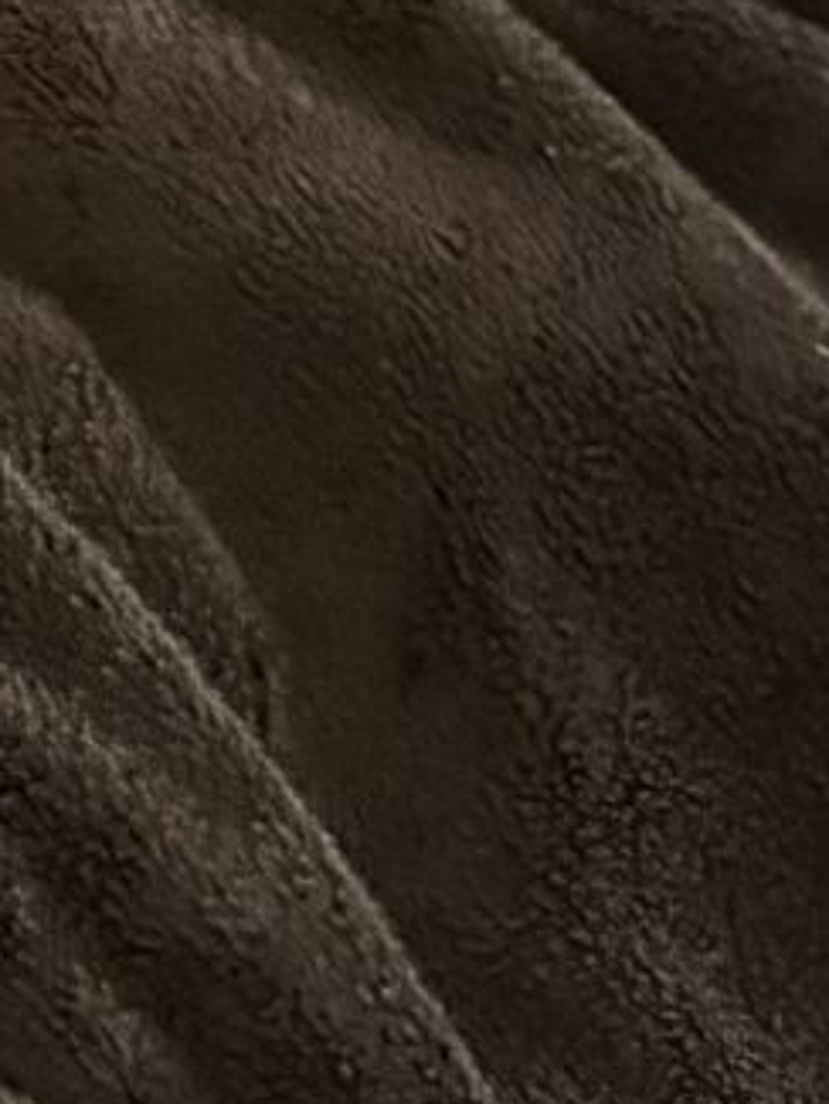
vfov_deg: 10.1
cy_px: -615
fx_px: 6031
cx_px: -1774
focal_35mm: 189
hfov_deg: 7.0
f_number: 1.78
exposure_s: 1/30
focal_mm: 6.76
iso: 1250
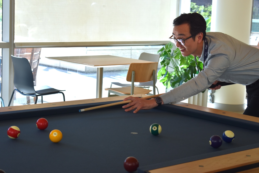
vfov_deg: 16.6
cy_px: 86
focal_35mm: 82
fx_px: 594
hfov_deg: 24.6
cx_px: 130
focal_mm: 55
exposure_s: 1/250
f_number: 5.6
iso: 280
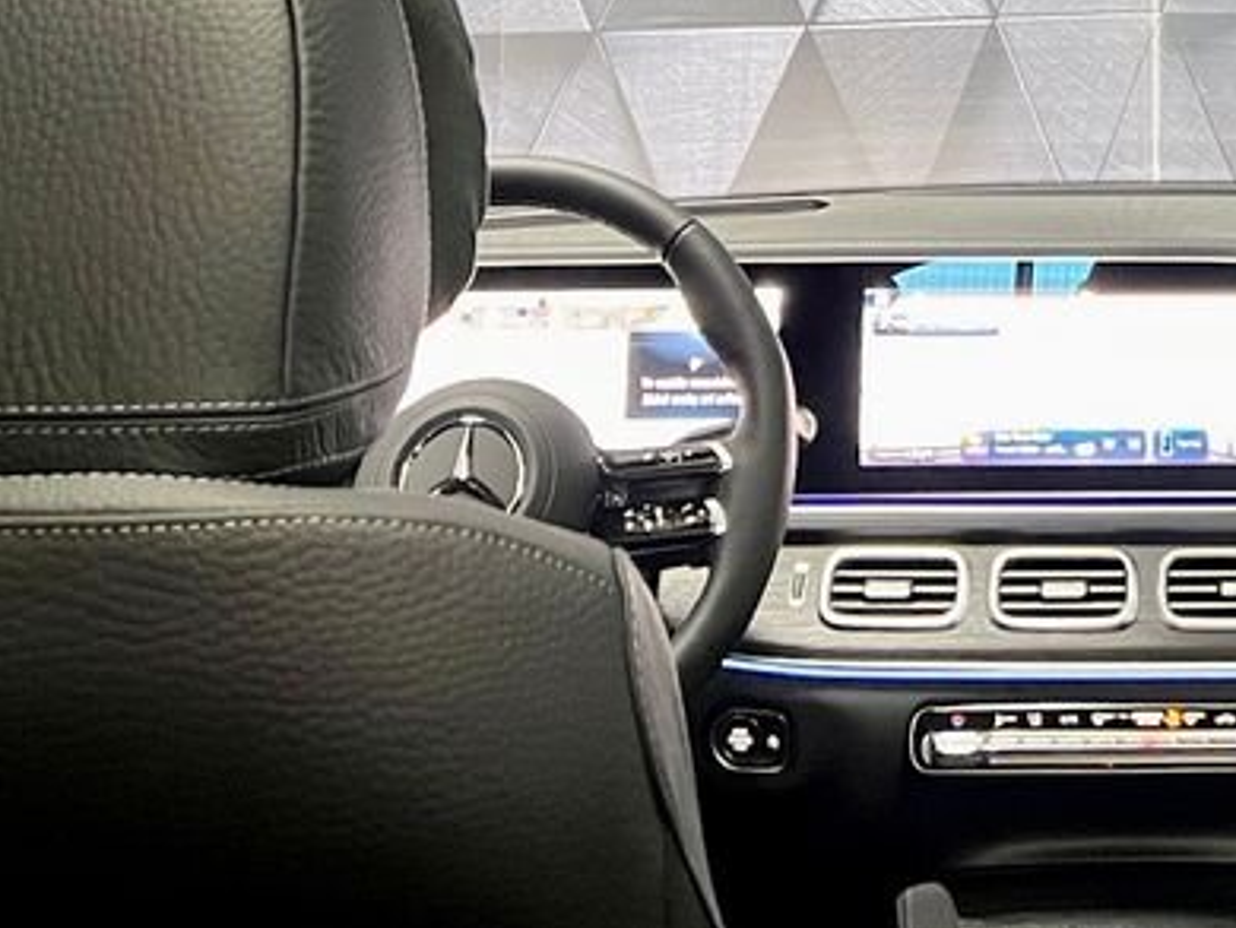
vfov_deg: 16.7
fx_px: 2858
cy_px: -488
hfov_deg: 23.7
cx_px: 1138
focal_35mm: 80
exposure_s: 1/30
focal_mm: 5.7
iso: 800
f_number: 1.5
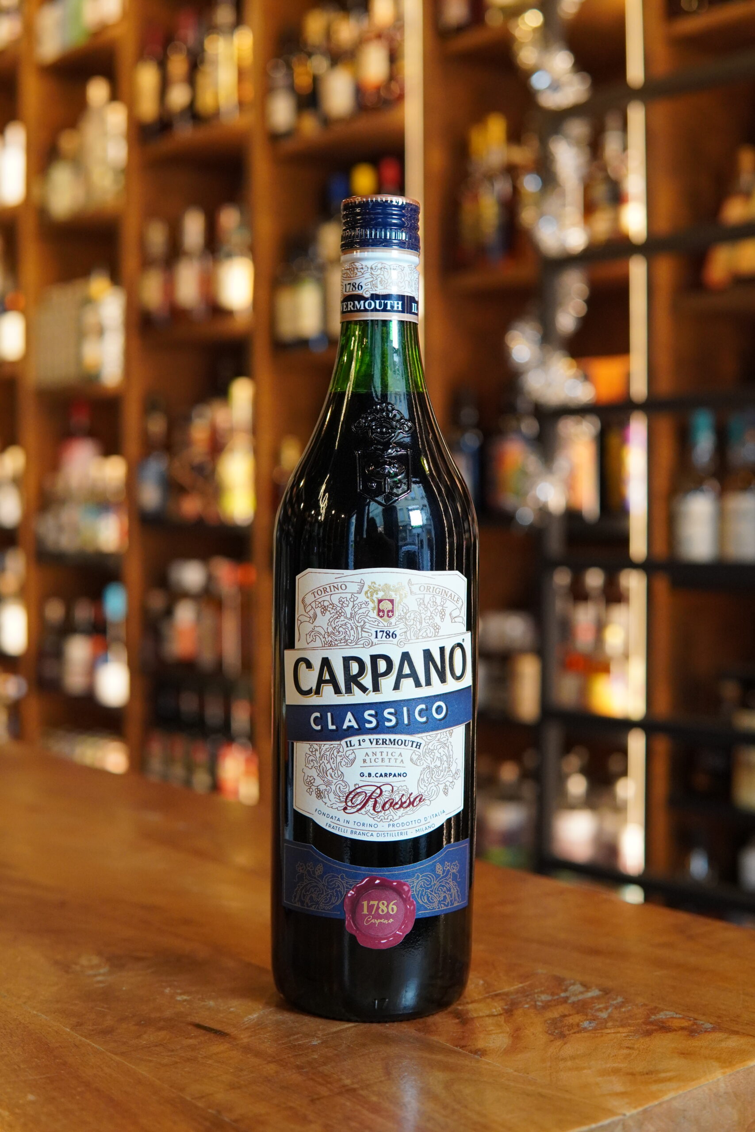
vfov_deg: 43.6
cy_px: 566
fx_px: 1415
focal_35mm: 45
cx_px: 378
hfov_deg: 29.9
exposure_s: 1/160
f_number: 3.2
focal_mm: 30
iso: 1600
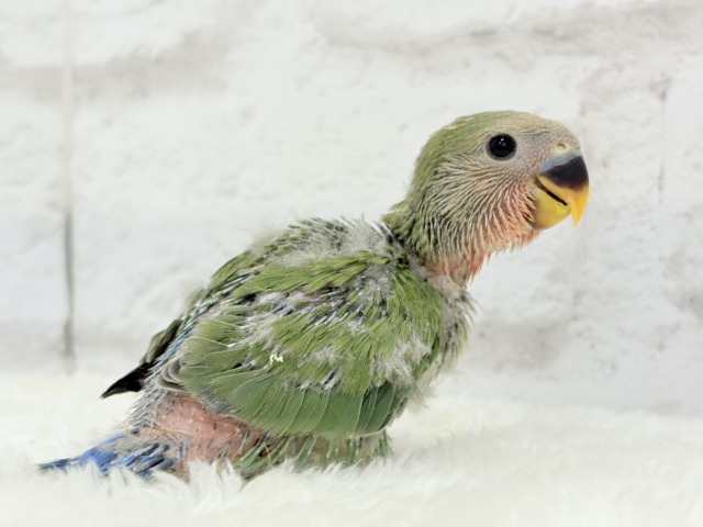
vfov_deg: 28.0
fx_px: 1056
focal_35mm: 52
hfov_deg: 36.8
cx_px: 352
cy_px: 264
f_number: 1.6
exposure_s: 1/50
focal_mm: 5.96
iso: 50
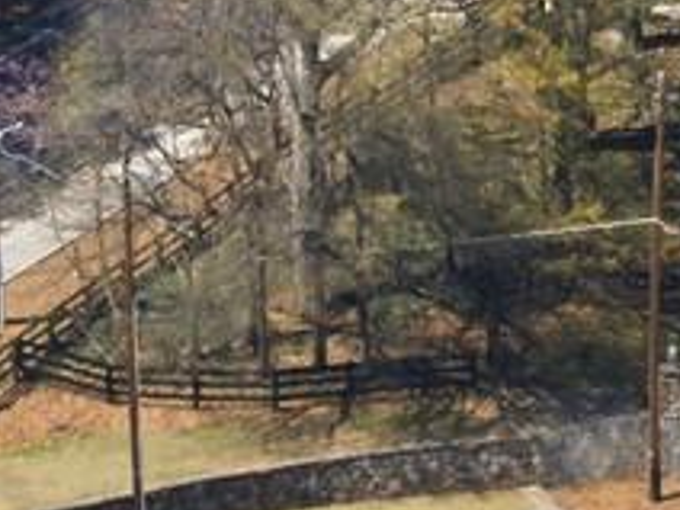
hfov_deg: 2.5
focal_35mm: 800
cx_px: 715
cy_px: 746
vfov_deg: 1.9
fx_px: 15715
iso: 100
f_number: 3.4
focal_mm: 30.7
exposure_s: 1/400
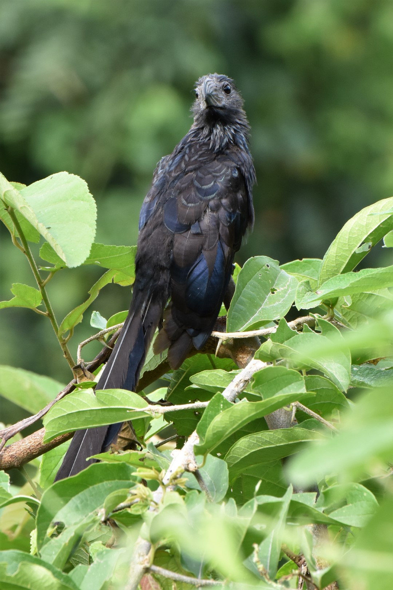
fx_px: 7368
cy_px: 295
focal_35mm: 450
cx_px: 196
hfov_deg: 3.1
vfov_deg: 4.6
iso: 640
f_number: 14
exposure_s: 1/160
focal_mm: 300
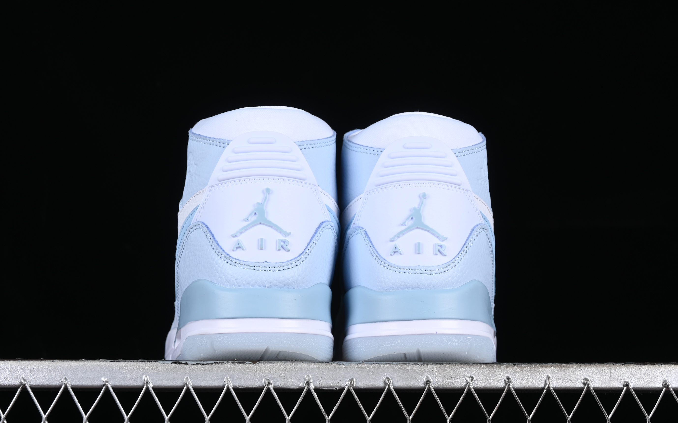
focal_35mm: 77
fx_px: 1423
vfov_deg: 16.9
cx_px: 338
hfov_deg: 26.8
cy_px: 225
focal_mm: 50
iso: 160
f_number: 8
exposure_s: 1/80
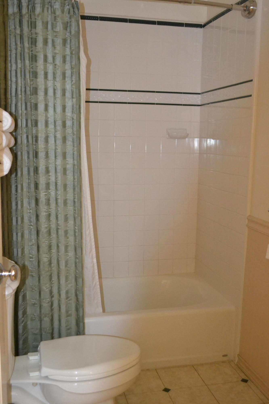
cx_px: 134
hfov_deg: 34.2
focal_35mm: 39
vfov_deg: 49.6
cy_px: 202
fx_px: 437
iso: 3200
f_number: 4.2
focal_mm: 26
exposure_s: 1/60
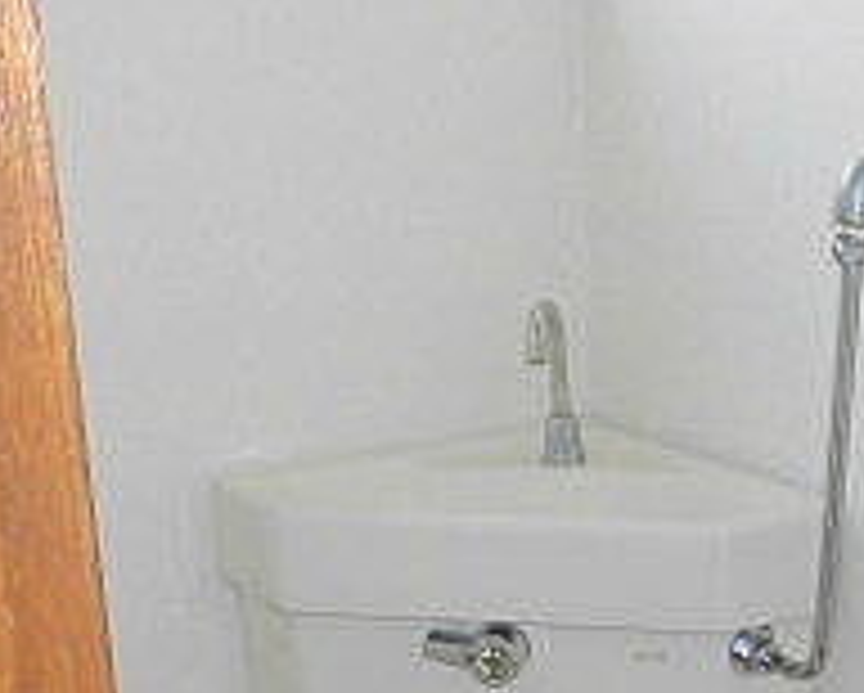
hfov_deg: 23.5
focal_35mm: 78
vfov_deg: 18.2
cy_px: 922
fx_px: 1997
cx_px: 842
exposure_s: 1/50
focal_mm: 4.3
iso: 100
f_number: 3.1
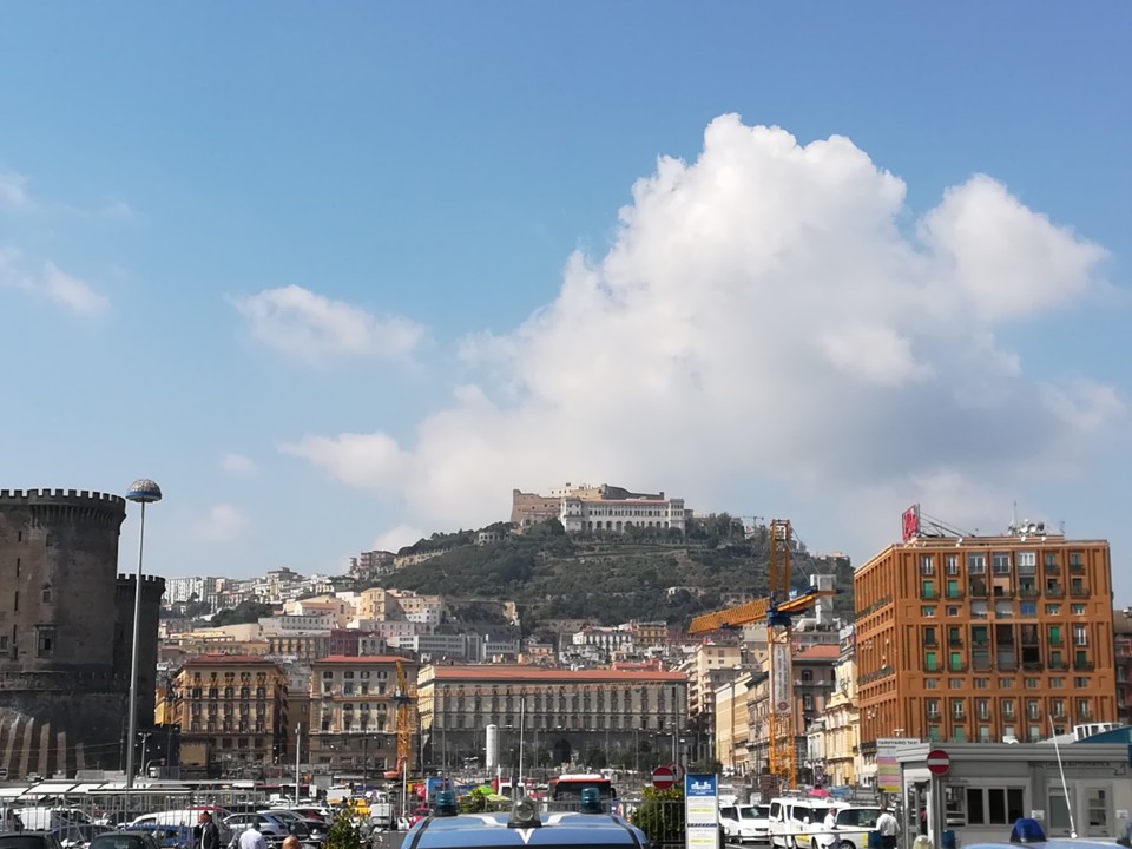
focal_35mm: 59
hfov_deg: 32.7
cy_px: 424
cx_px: 566
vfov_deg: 24.8
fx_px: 1929
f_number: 2.2
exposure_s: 1/1295
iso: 50
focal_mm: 3.83
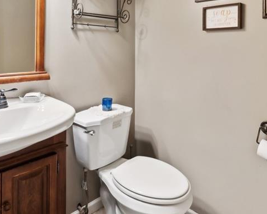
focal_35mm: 28
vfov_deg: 49.0
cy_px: 48
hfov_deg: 62.2
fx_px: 221
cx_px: 144
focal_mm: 14
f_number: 11
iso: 80
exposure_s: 1/3.33
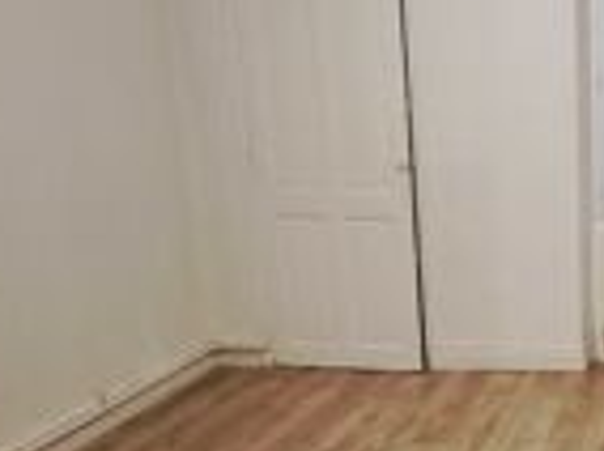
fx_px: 766
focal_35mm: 44
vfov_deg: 32.6
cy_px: 285
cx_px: 753
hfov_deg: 33.5
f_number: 2.2
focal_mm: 1.74
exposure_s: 1/25
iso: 500
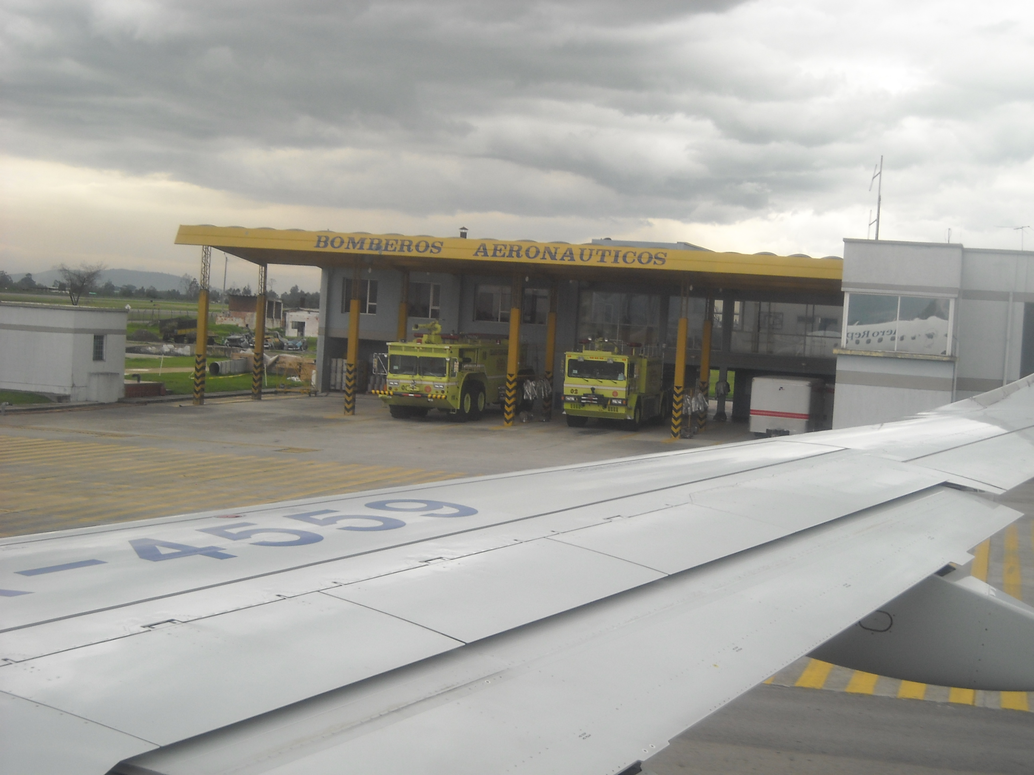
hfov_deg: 31.7
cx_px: 517
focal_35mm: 61
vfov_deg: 24.0
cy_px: 388
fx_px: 1822
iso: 84
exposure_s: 1/250
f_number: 3.5
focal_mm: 9.87
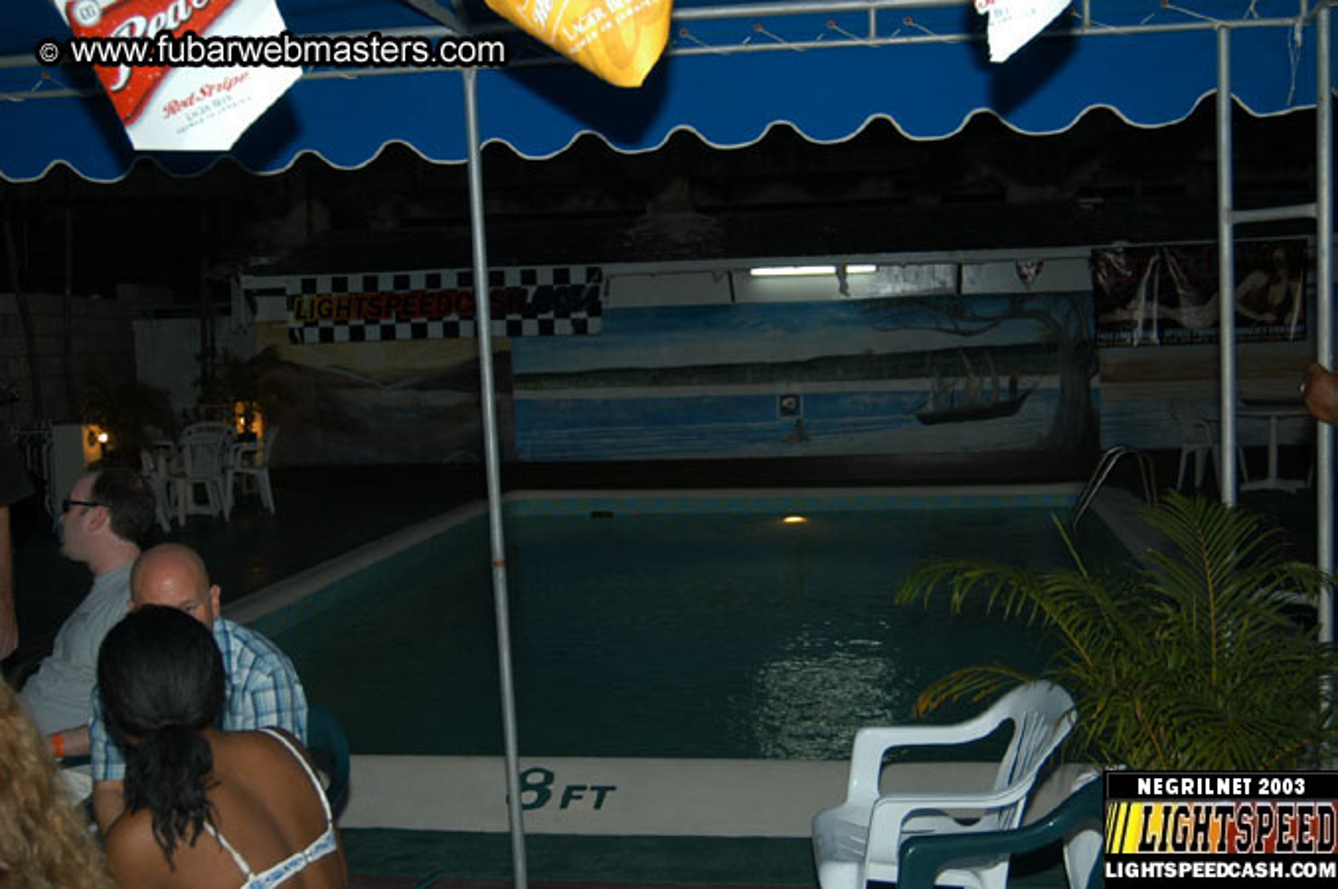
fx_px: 1559
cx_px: 669
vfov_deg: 31.8
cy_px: 444
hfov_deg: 46.4
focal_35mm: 42
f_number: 5
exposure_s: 1/60
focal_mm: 28
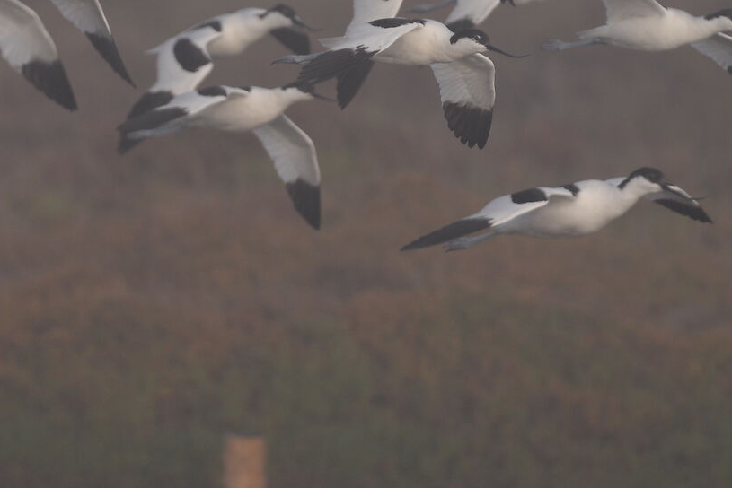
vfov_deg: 0.9
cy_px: -14
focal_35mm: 1619
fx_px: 32930
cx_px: 320
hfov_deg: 1.3
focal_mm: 550
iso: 320
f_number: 8
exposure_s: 1/1250
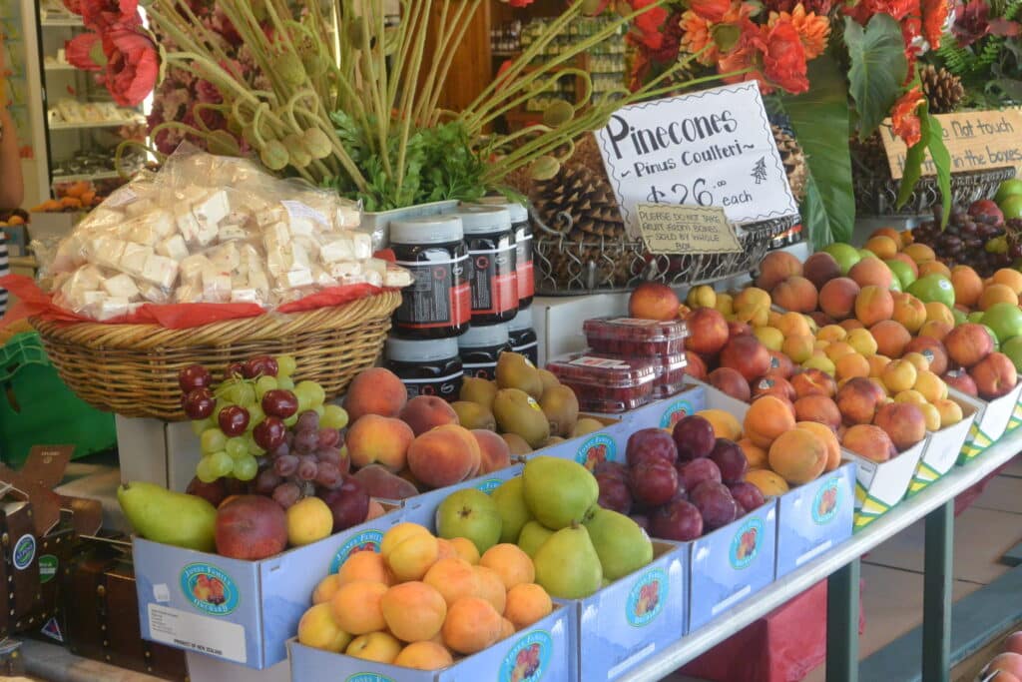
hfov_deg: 35.6
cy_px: 341
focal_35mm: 56
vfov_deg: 24.2
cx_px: 511
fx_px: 1590
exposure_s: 1/125
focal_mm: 21.1
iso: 500
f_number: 5
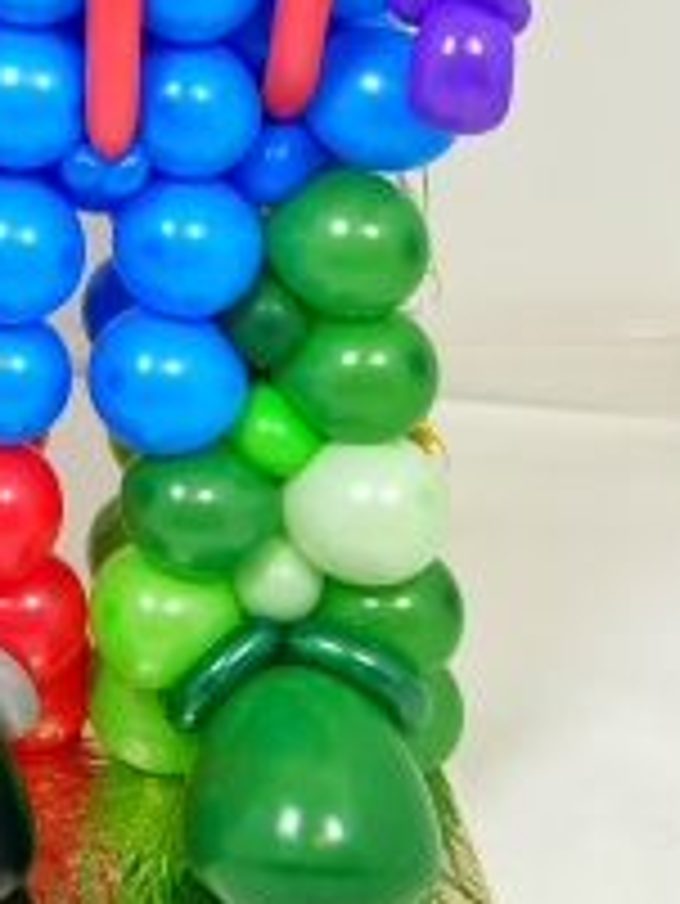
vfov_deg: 25.3
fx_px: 1805
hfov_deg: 20.2
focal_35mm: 69
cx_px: -90
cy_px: -182
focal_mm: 4.25
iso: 100
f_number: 1.8
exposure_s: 1/100
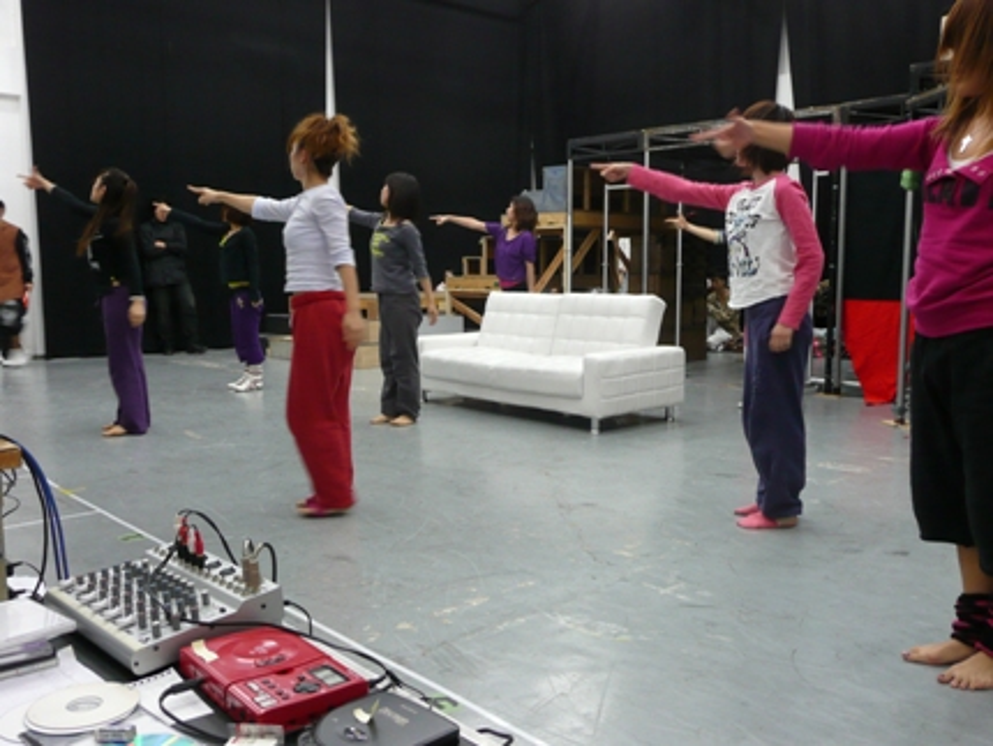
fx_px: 976
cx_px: 496
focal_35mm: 34
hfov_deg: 53.9
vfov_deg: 41.8
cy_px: 373
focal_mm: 5.5
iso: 200
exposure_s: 1/15
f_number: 3.6
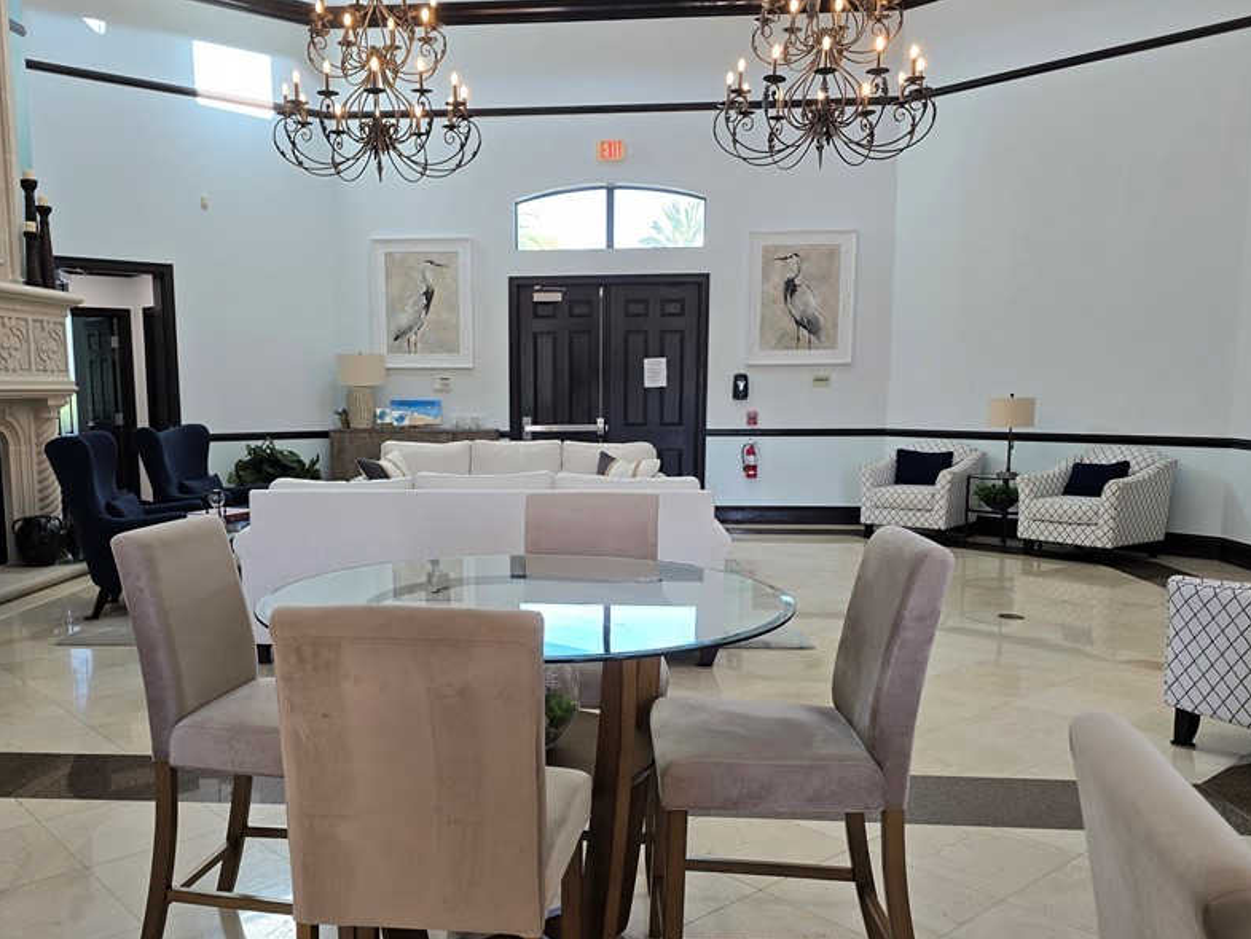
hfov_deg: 59.7
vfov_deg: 46.6
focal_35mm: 30
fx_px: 1084
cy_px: 547
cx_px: 532
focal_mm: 6.3
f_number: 1.7
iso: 100
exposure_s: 1/120
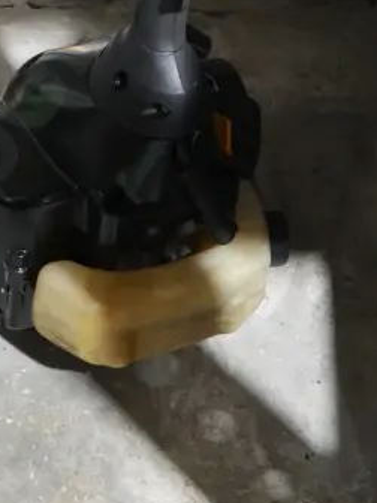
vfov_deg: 15.4
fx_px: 1772
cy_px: -147
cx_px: 206
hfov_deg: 12.1
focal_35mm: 122
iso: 2500
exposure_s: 1/60
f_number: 4.5
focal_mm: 20
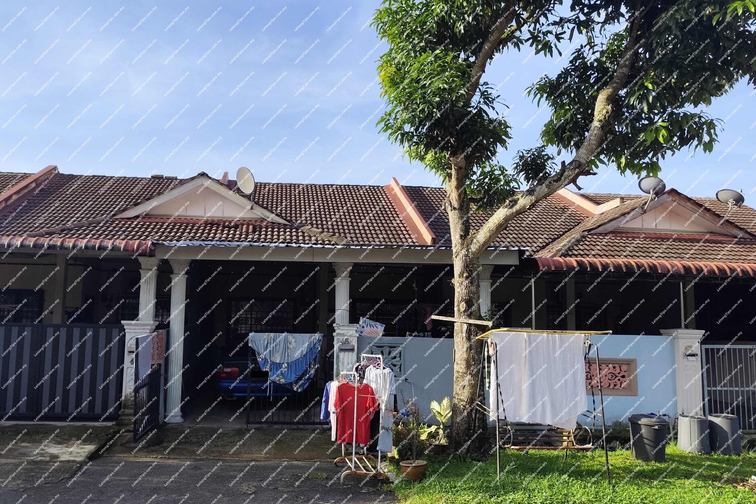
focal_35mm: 24
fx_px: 504
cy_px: 254
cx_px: 377
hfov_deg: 73.7
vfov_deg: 53.1
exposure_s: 1/689
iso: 50
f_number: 1.65
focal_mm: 6.14
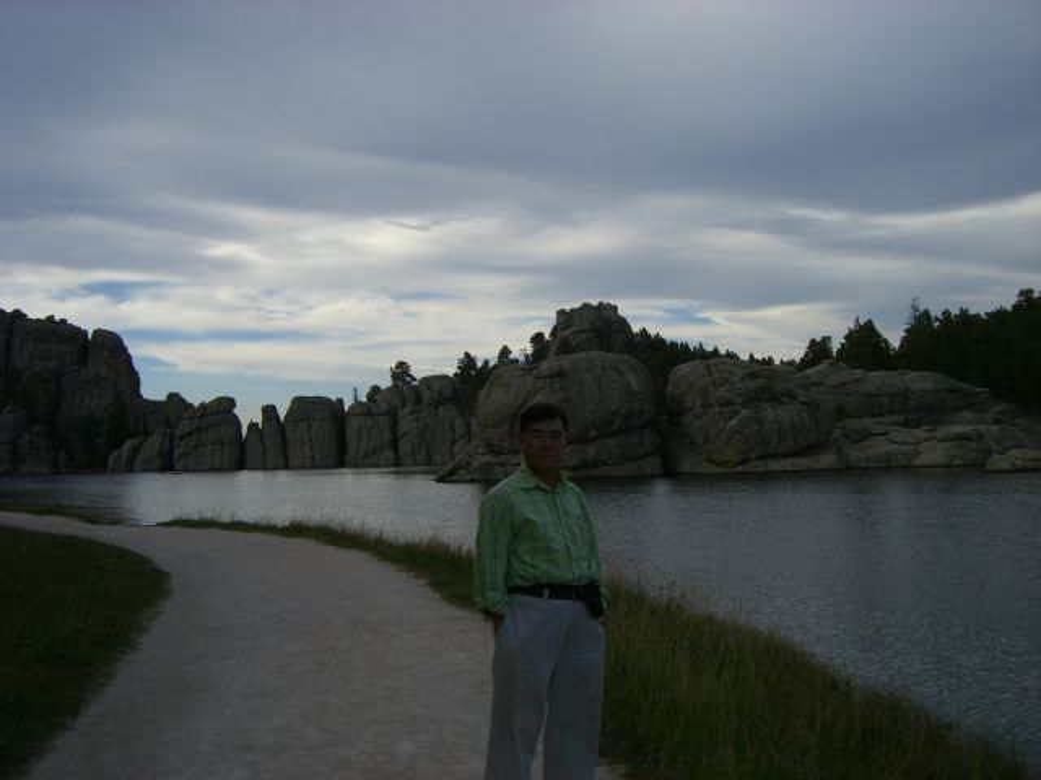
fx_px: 1143
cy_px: 390
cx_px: 520
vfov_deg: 37.7
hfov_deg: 49.0
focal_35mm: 38
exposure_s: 1/500
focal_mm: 6.2
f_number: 4.3
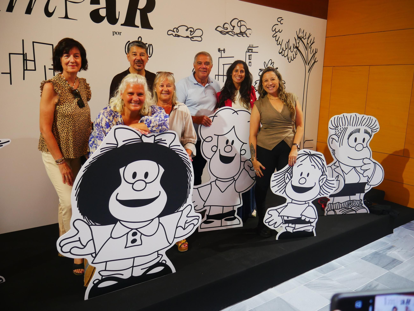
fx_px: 335
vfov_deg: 49.8
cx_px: 207
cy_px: 156
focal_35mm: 28
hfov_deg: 63.4
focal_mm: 14
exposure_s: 1/60
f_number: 3.5
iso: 500
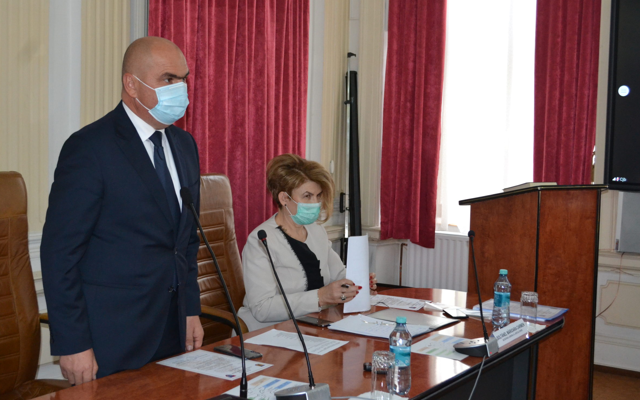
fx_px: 924
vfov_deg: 24.4
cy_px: 184
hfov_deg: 38.2
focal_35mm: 53
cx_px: 297
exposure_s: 1/60
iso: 2000
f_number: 4.8
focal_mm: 32
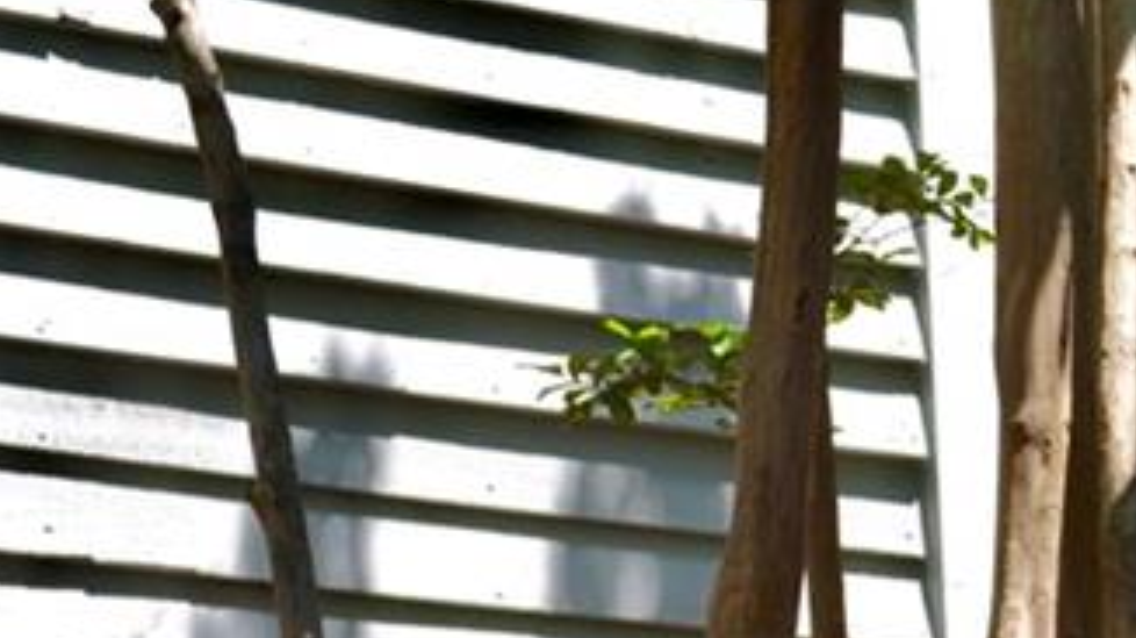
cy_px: 415
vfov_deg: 8.2
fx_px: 4456
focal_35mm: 148
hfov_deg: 13.8
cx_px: 1589
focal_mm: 30
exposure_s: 1/125
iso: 110
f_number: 5.6
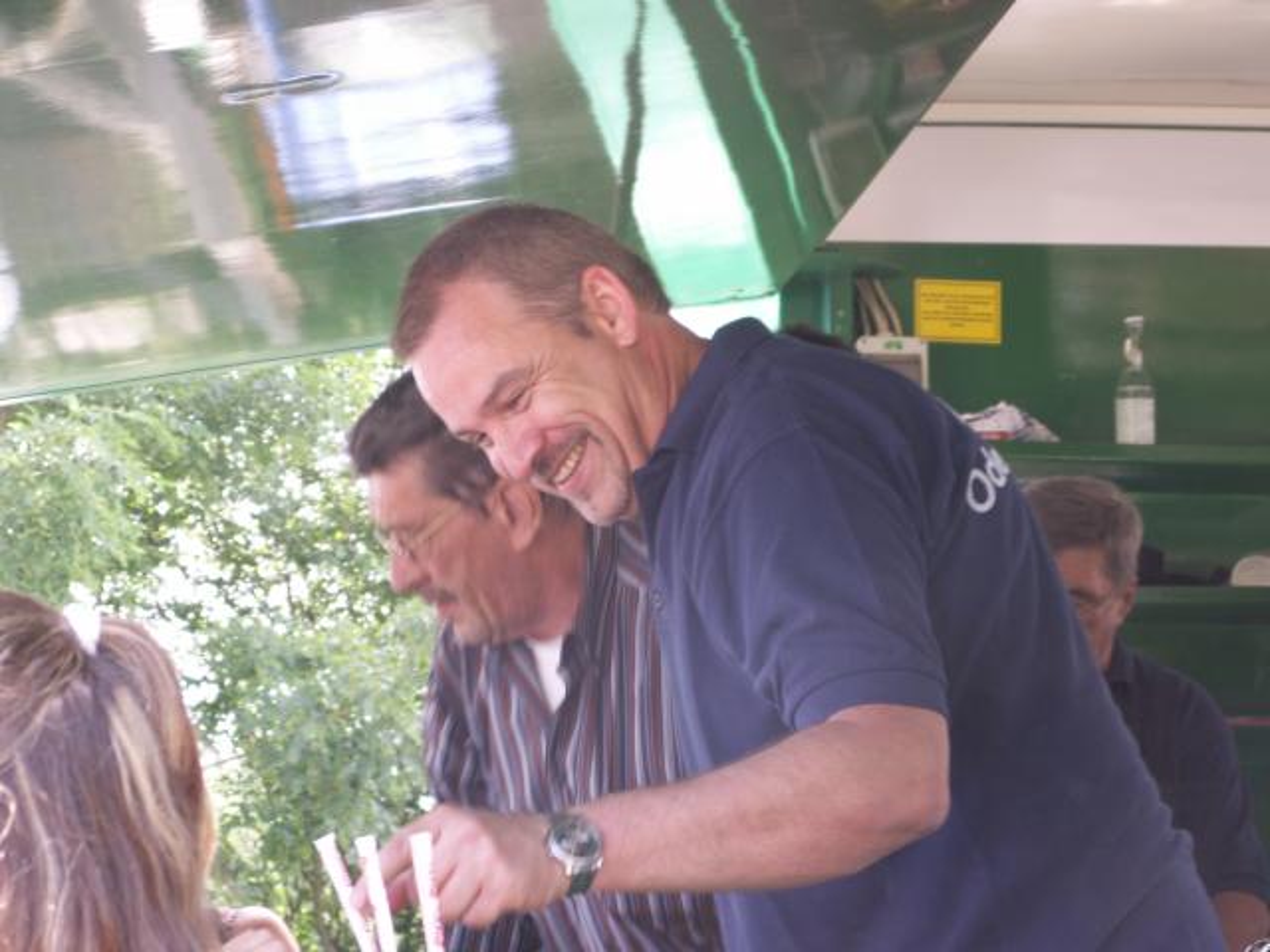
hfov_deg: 19.4
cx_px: 635
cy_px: 476
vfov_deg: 14.6
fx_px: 3706
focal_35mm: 101
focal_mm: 16.5
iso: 50
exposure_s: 1/50
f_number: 3.5
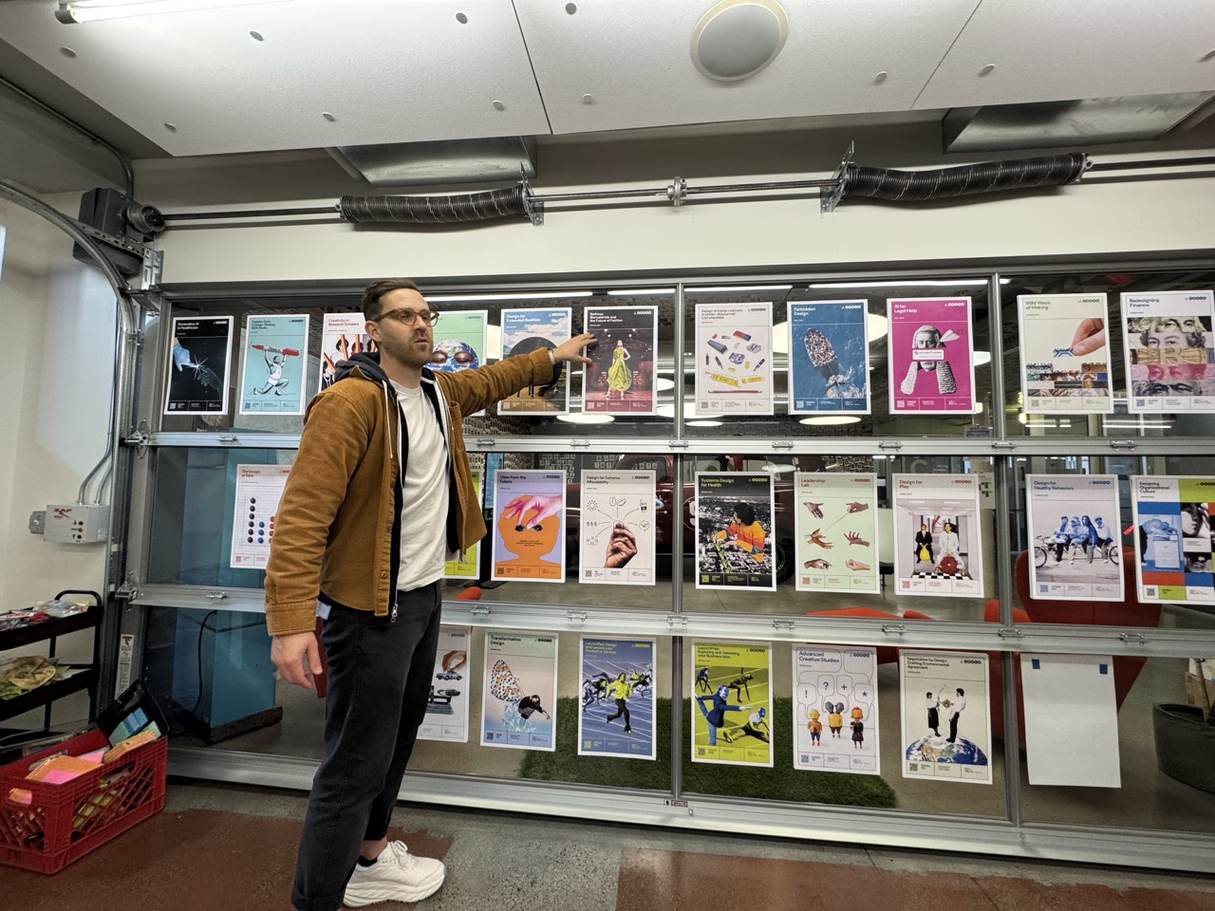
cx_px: 608
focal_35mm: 14
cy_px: 456
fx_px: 491
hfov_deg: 102.1
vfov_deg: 85.7
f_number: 2.2
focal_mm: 2.22
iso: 250
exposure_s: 1/120
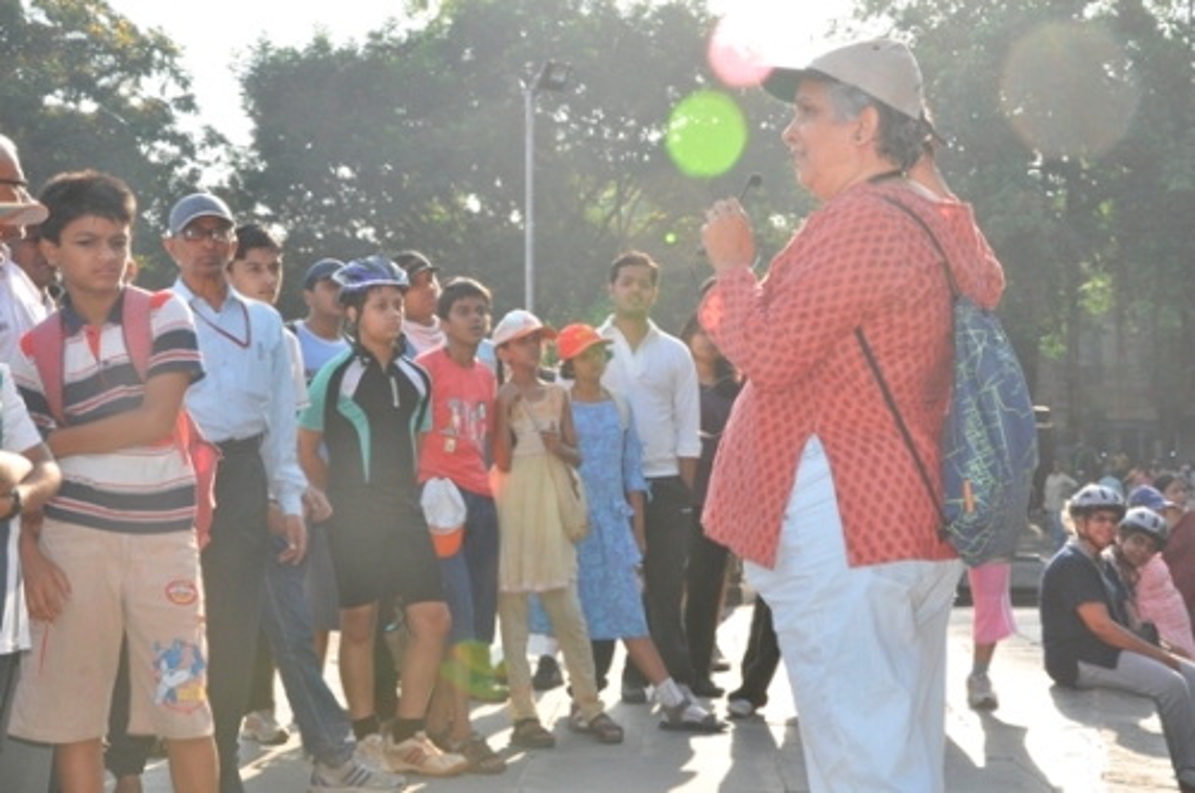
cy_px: 396
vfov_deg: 22.6
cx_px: 598
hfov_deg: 33.4
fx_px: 1989
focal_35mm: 60
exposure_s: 1/200
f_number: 10
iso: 400
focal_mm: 40
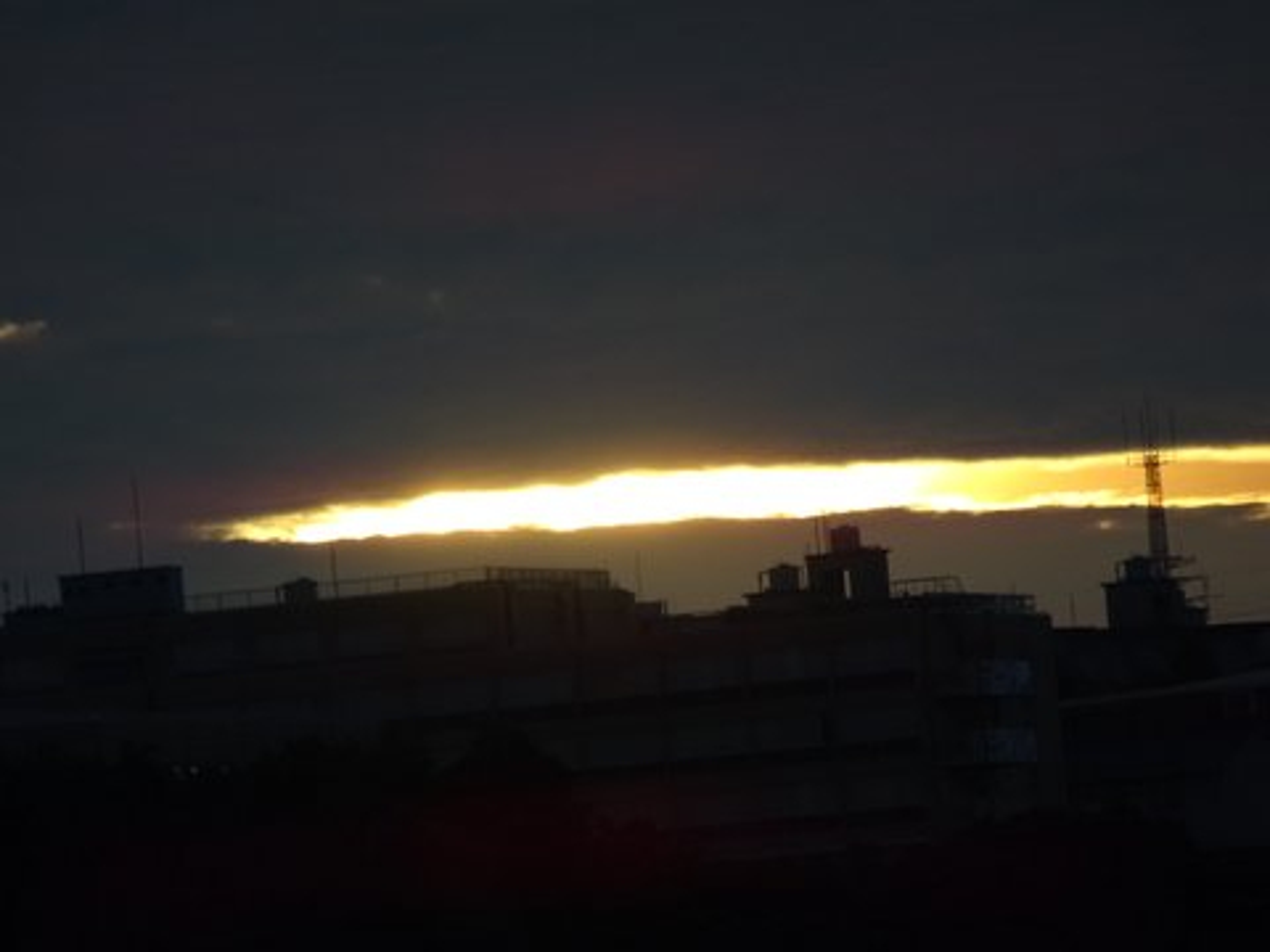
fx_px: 23334
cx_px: 635
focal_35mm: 636
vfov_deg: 2.3
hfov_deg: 3.1
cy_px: 476
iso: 80
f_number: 6.3
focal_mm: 108.62
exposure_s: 1/400
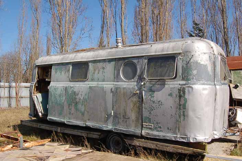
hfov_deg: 57.3
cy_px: 80
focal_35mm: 33
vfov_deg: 39.9
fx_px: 222
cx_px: 121
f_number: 20
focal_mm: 22
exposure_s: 1/60
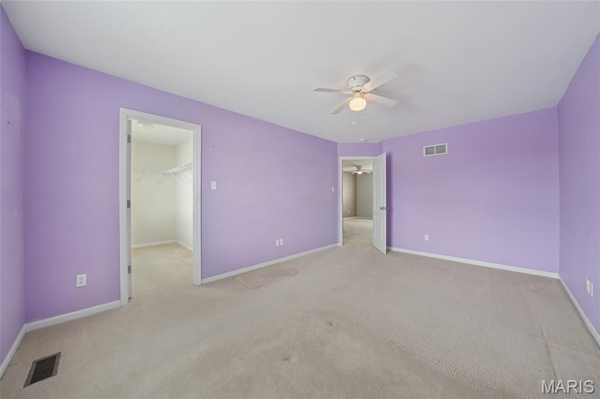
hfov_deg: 112.7
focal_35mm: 12
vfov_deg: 89.9
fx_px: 200
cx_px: 300
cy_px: 200
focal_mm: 12
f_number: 8
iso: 400
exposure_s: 1/30
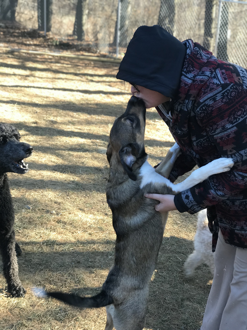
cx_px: 124
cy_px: 165
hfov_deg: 25.7
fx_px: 542
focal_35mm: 57
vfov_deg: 33.8
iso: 50
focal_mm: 6.6
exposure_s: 1/120
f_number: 2.8
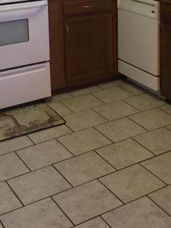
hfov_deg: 21.8
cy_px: -22
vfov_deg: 26.7
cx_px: 123
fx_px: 441
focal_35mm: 67
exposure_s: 1/30
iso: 64
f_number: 2.2
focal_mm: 4.15
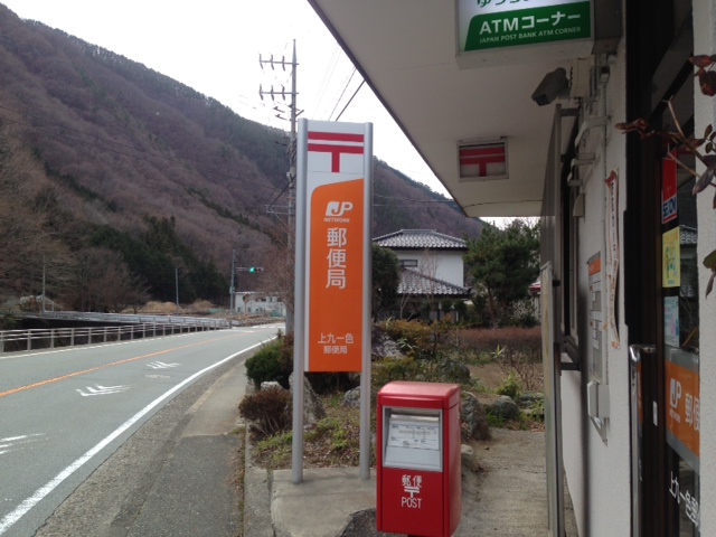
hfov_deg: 55.4
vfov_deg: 42.9
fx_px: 683
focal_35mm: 33
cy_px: 268
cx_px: 358
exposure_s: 1/306
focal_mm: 4.13
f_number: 2.4
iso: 50
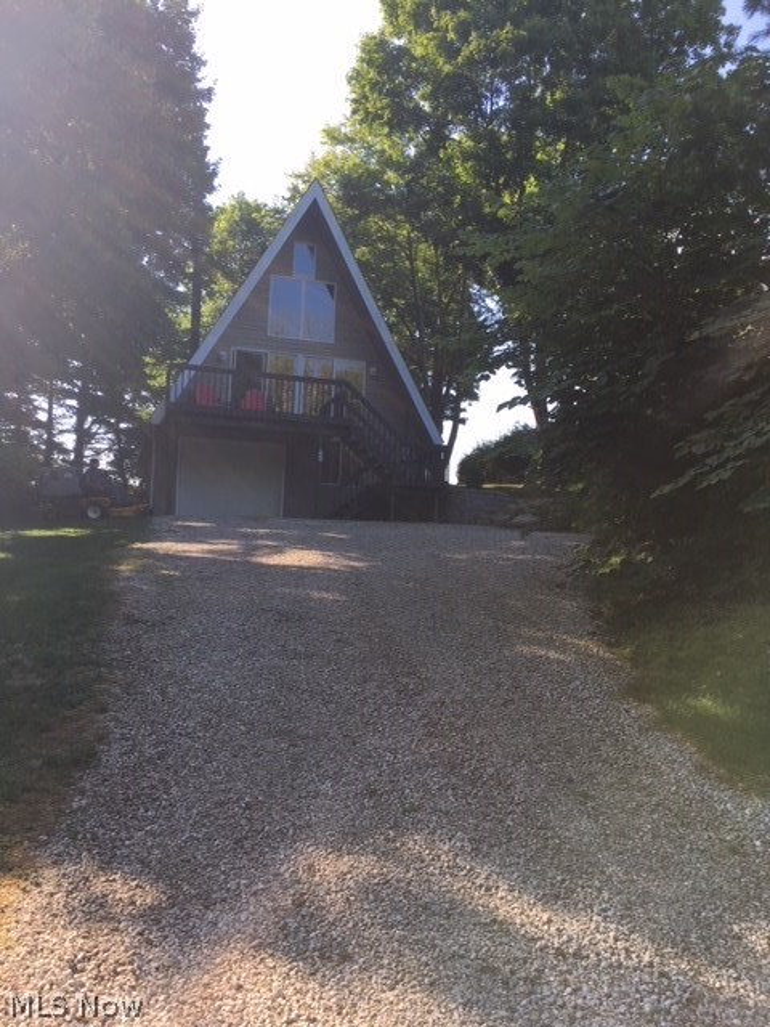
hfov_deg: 48.2
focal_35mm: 29
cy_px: 514
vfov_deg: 61.7
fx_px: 860
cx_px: 385
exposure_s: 1/444
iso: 25
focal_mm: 4.15
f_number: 2.2
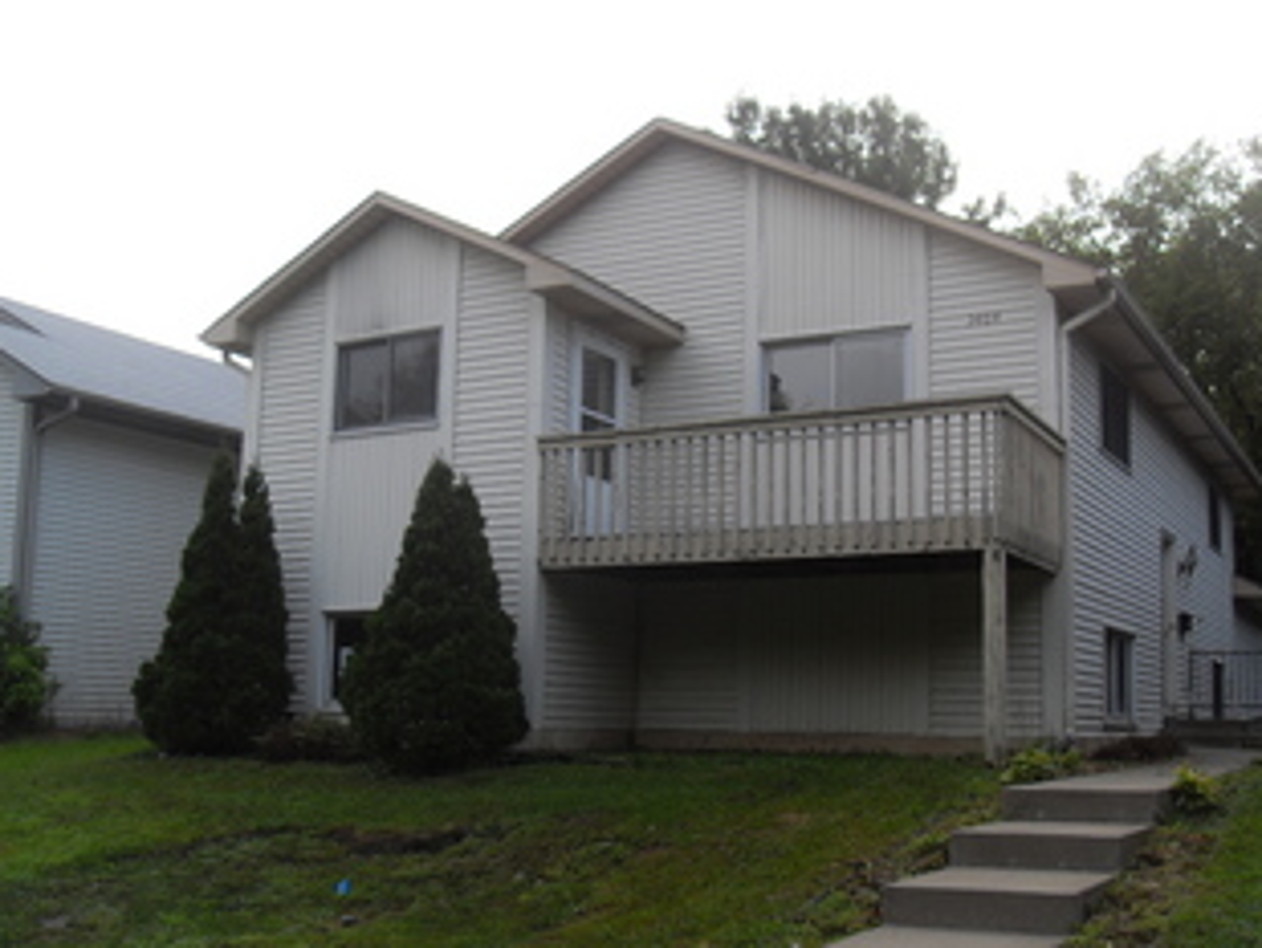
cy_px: 500
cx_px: 688
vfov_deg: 37.8
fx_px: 1386
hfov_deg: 48.9
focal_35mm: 38
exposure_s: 1/250
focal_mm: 6.3
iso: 80
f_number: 2.8
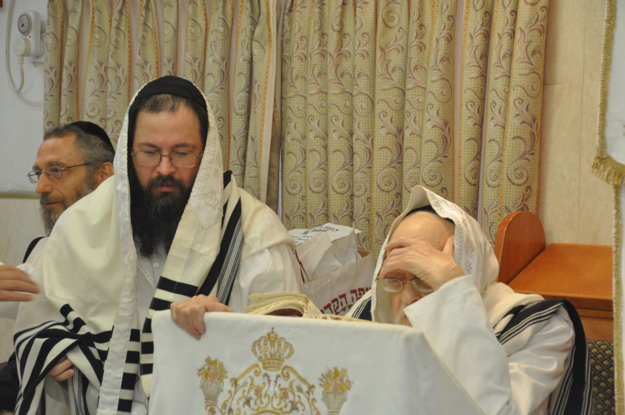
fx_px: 1821
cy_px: 208
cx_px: 312
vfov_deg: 13.0
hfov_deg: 19.5
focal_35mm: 105
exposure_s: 1/60
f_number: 5
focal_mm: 70
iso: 720
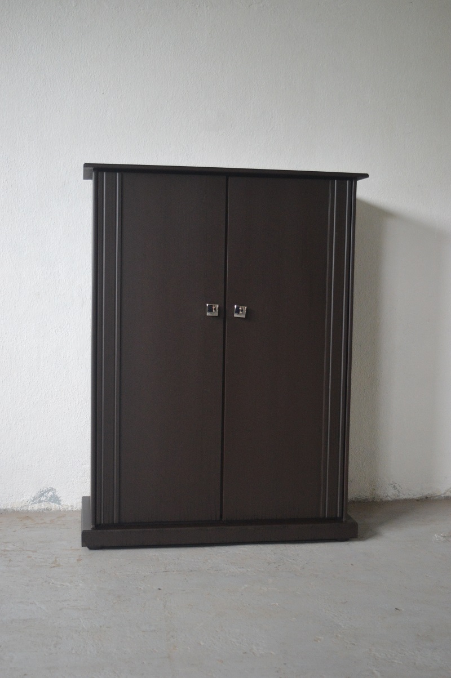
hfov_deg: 28.0
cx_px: 226
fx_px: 904
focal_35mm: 48
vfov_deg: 41.2
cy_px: 339
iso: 1600
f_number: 4.5
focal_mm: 32
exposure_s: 1/60
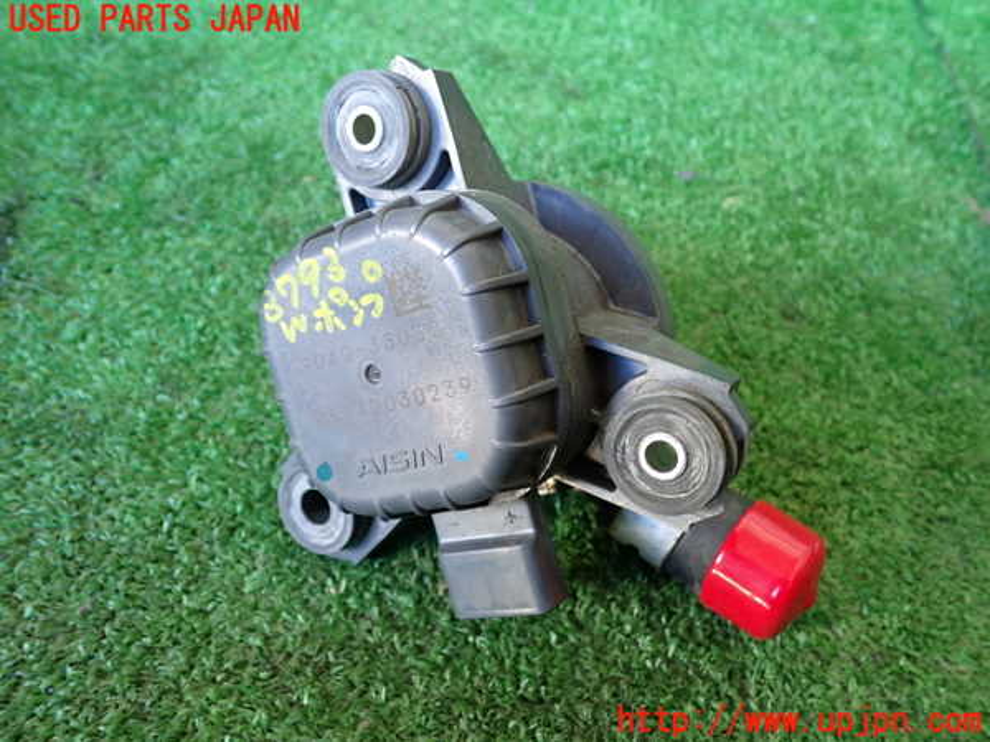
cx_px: 495
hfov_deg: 60.0
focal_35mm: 30
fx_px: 858
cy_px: 371
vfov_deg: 46.8
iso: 250
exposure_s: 1/30
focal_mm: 5.4
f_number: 2.3
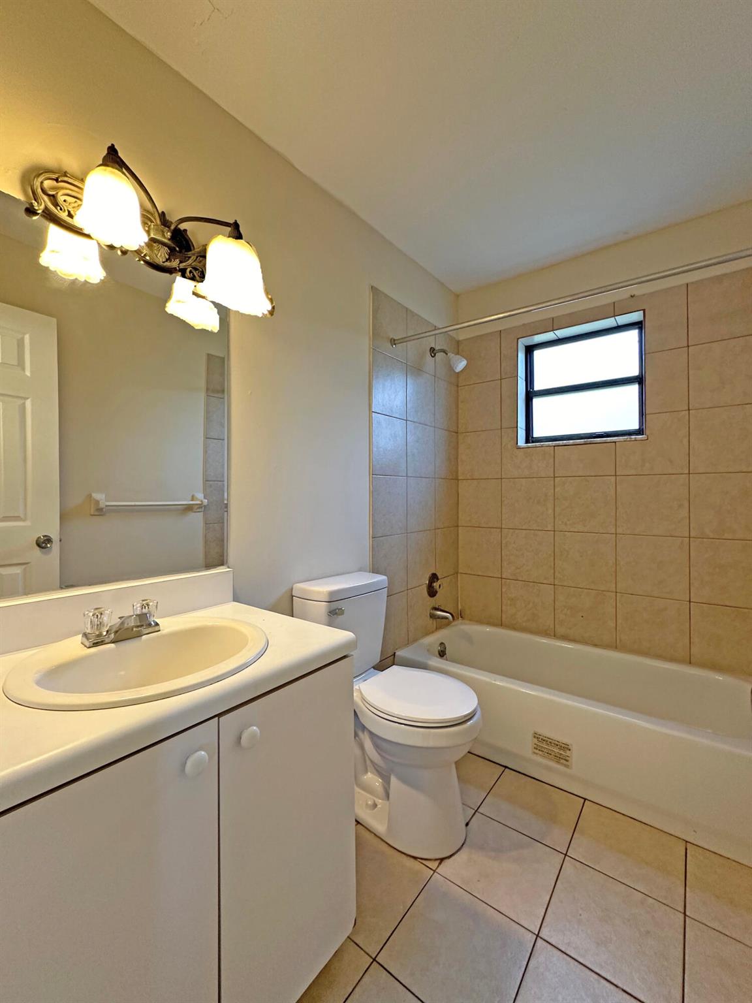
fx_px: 406
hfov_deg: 85.7
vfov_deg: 102.1
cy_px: 502
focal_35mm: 14
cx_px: 376
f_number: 2.2
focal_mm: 2.22
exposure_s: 1/60
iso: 200
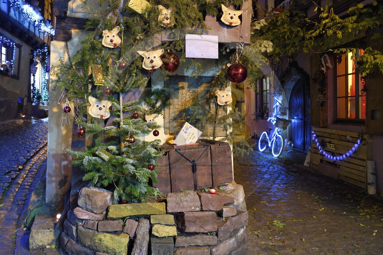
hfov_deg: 63.7
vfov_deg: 44.9
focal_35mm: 29
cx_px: 192
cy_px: 128
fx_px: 308
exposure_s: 1/5
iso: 1600
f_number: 5
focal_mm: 29
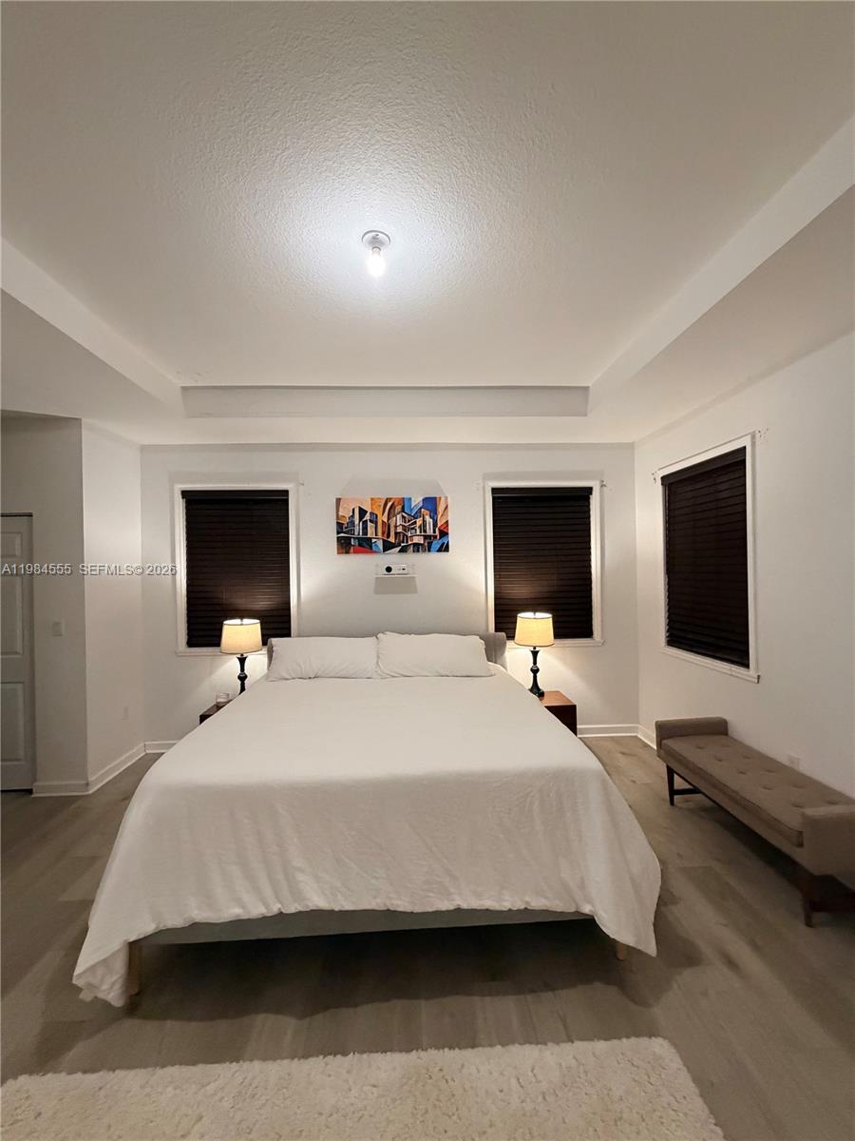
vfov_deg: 102.1
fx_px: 461
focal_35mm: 14
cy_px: 570
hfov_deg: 85.7
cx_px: 428
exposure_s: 1/60
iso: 640
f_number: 2.2
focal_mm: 2.22
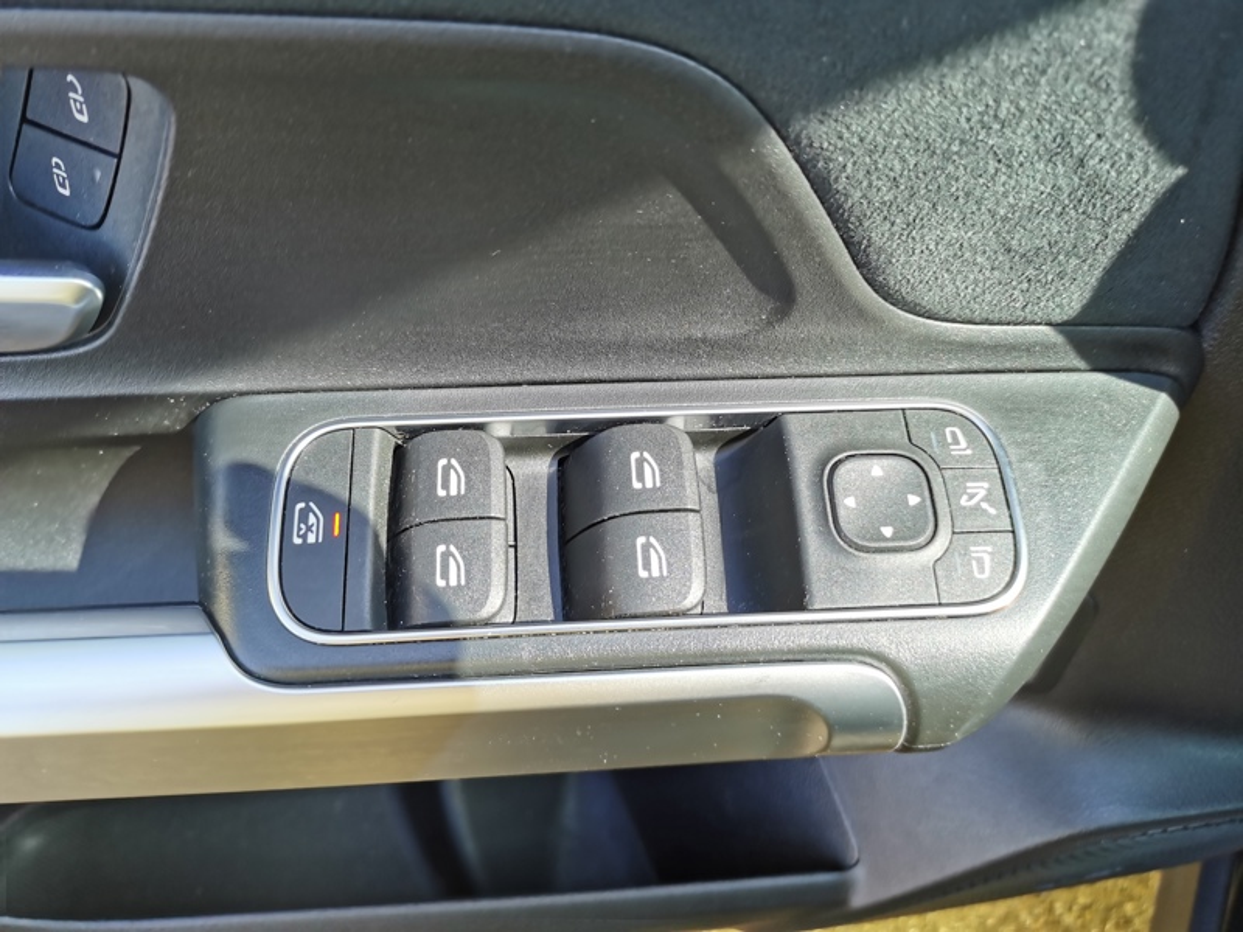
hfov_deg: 65.3
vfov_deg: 51.4
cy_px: 466
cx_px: 622
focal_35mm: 27
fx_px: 970
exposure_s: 1/260
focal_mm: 5.58
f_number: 1.8
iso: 50
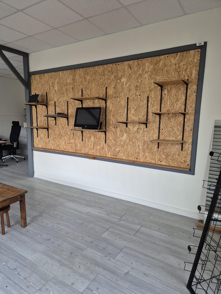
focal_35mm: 23
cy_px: 147
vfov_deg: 73.9
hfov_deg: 58.9
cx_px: 110
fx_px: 196
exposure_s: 1/100
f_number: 1.8
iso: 320
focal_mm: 5.4
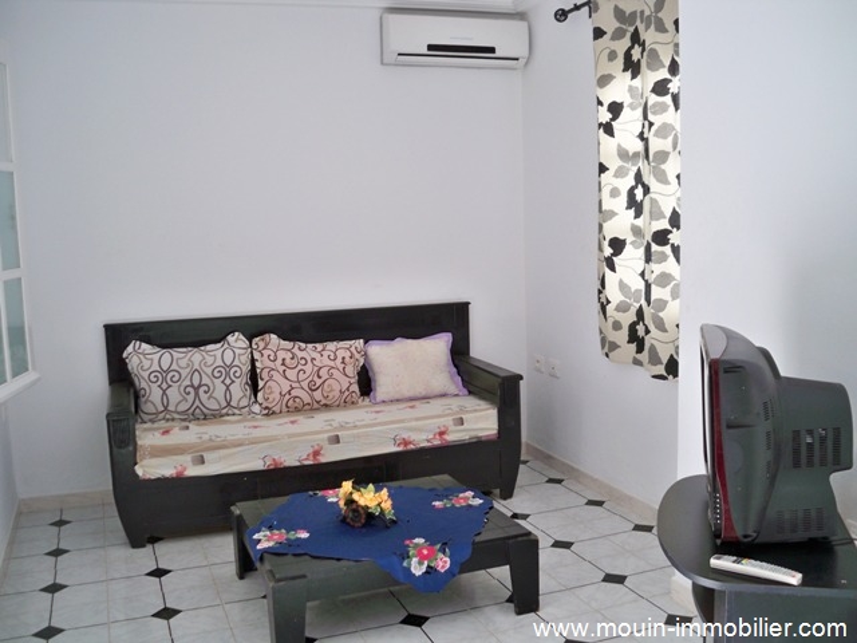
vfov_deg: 40.7
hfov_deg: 52.6
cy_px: 322
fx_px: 867
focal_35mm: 35
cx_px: 428
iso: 80
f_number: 3.1
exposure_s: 1/60
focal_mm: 6.3
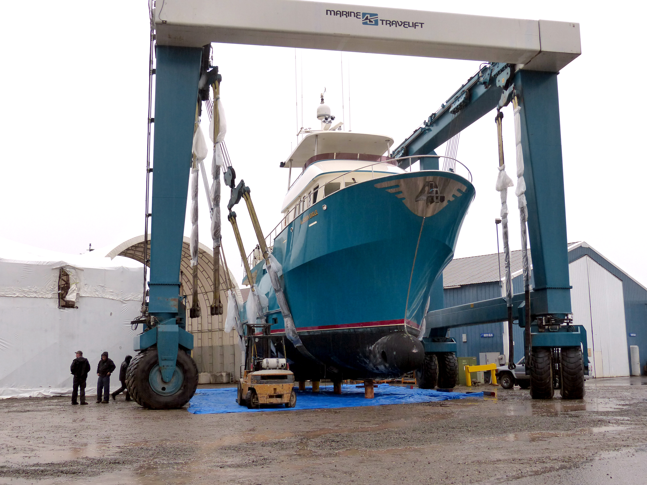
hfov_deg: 46.8
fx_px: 748
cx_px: 324
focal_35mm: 40
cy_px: 242
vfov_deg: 36.0
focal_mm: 7.1
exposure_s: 1/60
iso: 160
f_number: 2.8
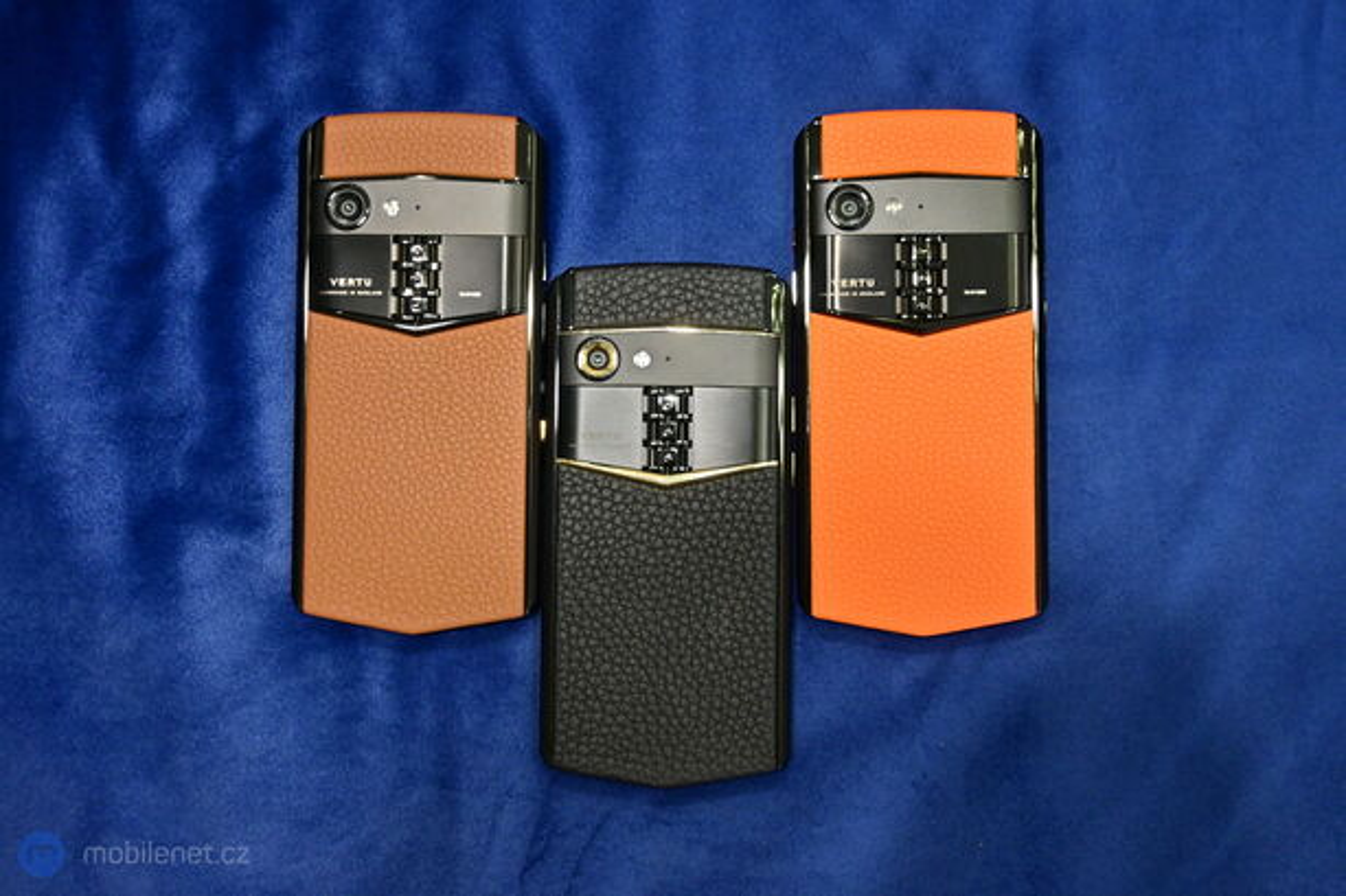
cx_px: 673
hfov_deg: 43.0
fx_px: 1710
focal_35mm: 46
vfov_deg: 29.4
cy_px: 448
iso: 720
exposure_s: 1/50
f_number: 4.8
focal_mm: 30.5
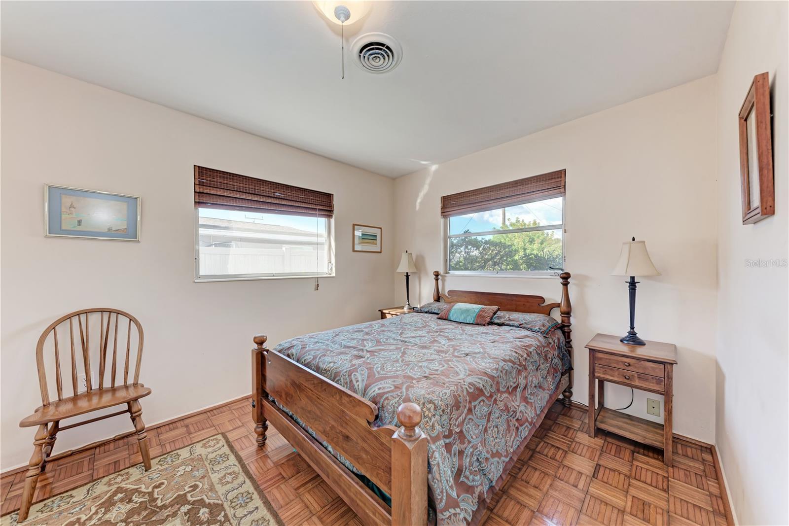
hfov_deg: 112.6
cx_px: 394
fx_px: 263
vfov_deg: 90.0
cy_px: 263
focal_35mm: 12
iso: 200
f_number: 9
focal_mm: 12
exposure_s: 1/13
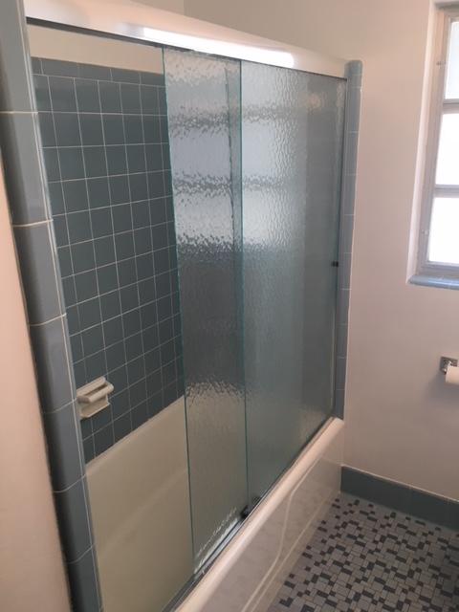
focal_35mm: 29
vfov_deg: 61.7
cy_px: 306
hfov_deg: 48.2
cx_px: 230
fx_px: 513
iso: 40
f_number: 2.2
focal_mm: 4.15
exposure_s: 1/30
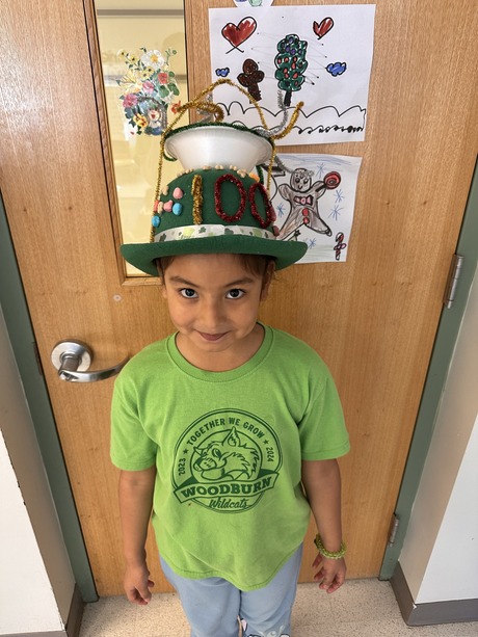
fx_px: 442
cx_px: 239
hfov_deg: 56.8
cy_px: 318
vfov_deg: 71.6
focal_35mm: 24
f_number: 1.78
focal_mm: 6.86
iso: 200
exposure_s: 1/60
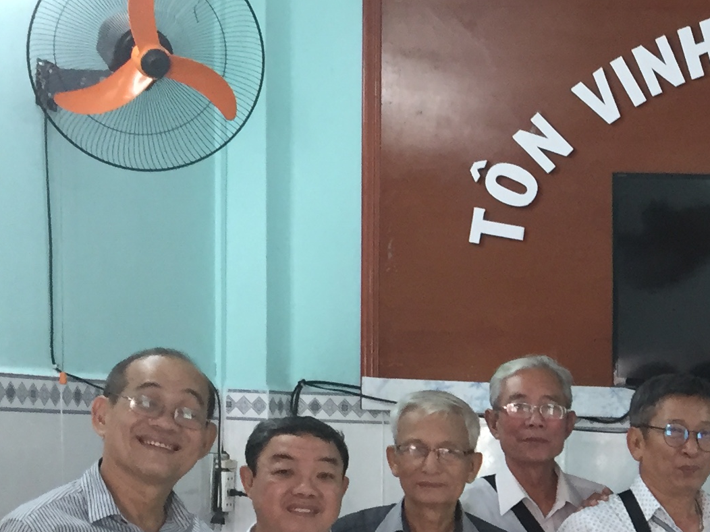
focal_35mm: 90
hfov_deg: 20.0
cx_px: 920
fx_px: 1846
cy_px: 614
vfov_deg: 15.9
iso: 125
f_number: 2.2
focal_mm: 4.15
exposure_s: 1/33
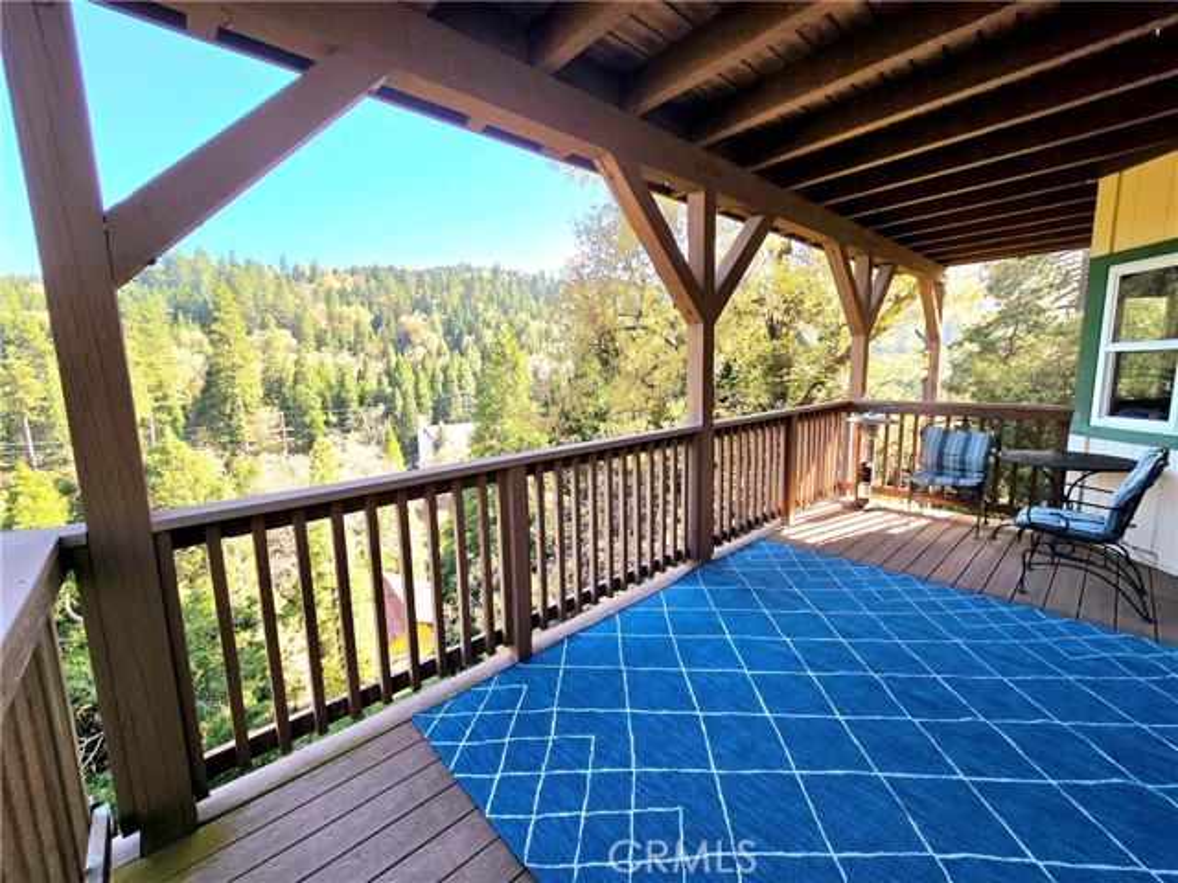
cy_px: 442
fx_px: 442
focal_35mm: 13
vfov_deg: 89.9
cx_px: 589
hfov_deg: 106.2
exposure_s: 1/333
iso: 50
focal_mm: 2.2
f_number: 2.2
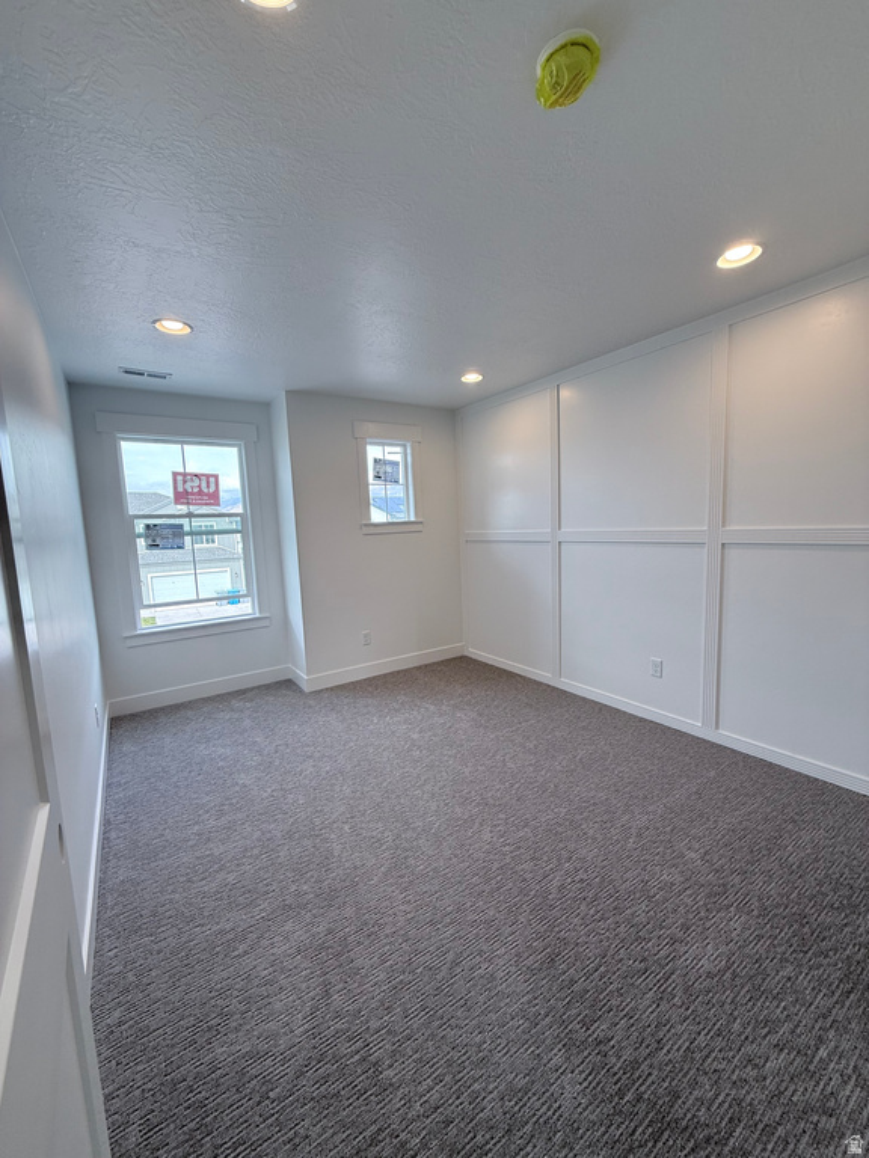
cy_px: 579
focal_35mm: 14
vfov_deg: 102.1
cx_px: 434
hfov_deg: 85.7
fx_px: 469
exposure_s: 1/100
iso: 64
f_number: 2.2
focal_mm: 2.22
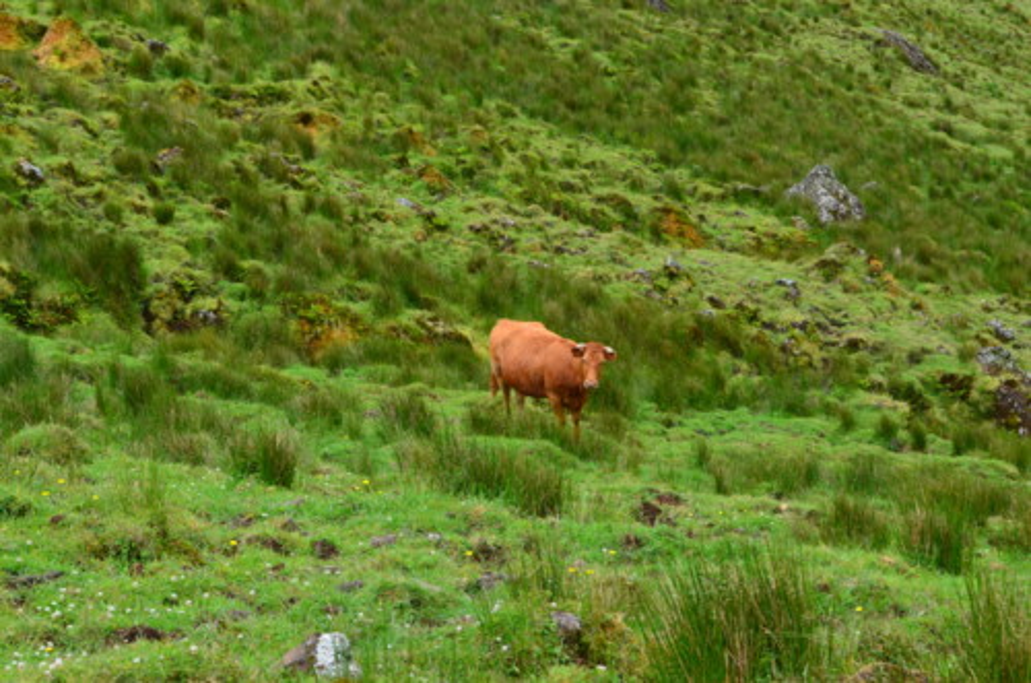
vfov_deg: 16.5
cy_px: 342
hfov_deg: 24.7
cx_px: 516
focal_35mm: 82
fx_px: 2357
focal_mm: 55
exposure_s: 1/100
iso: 200
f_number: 11
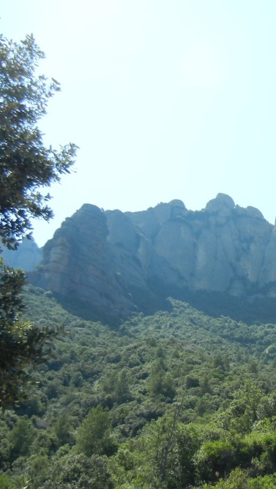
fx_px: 650
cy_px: 271
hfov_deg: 21.7
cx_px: 358
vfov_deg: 41.3
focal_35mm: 50
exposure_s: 1/271
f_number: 7
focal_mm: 5.4
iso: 160
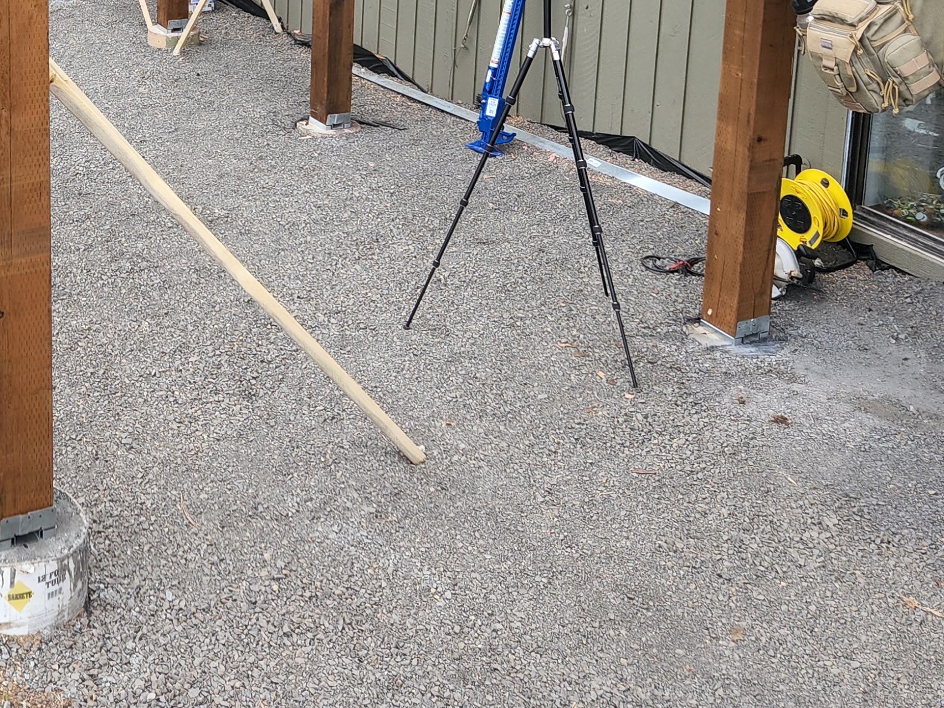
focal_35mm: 54
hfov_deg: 34.0
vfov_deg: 24.7
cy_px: -120
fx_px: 1473
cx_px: 137
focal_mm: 5.4
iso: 64
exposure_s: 1/180
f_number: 1.8
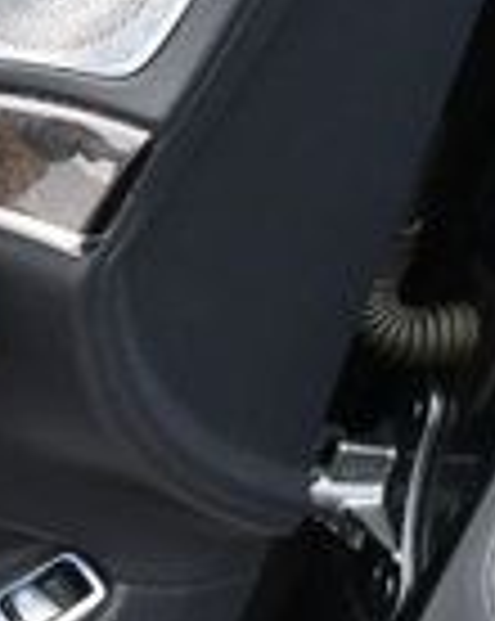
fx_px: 2643
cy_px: 360
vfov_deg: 13.4
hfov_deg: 9.3
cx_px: -778
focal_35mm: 144
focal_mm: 22
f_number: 5.6
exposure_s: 1/250
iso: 360
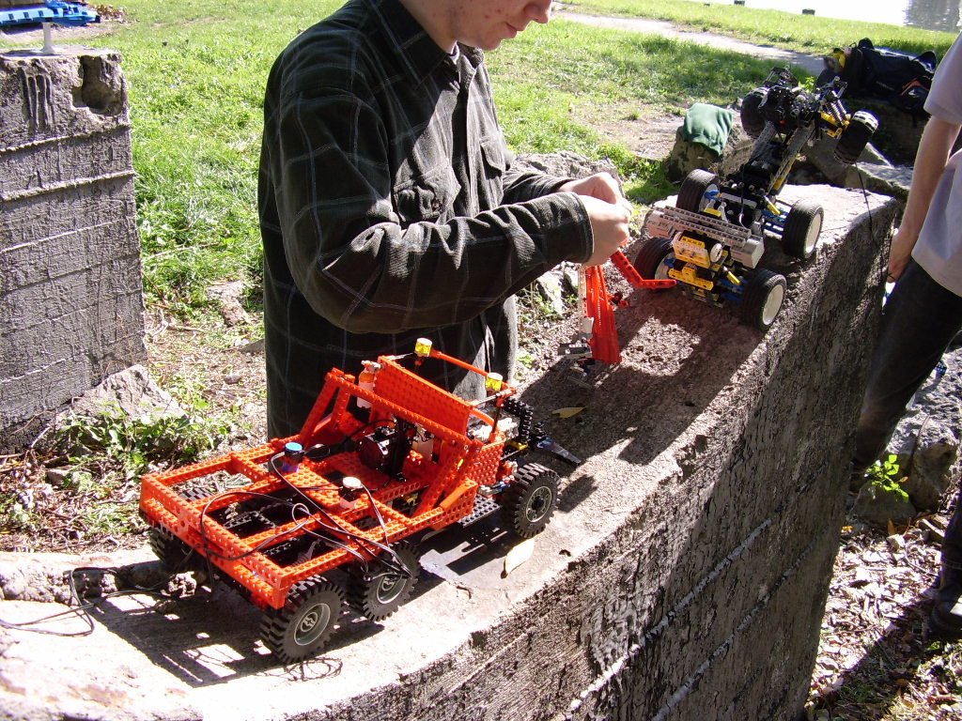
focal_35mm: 30
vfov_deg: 46.8
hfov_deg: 60.0
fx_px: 834
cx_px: 481
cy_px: 360
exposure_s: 1/272
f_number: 2.9
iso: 71
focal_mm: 5.8
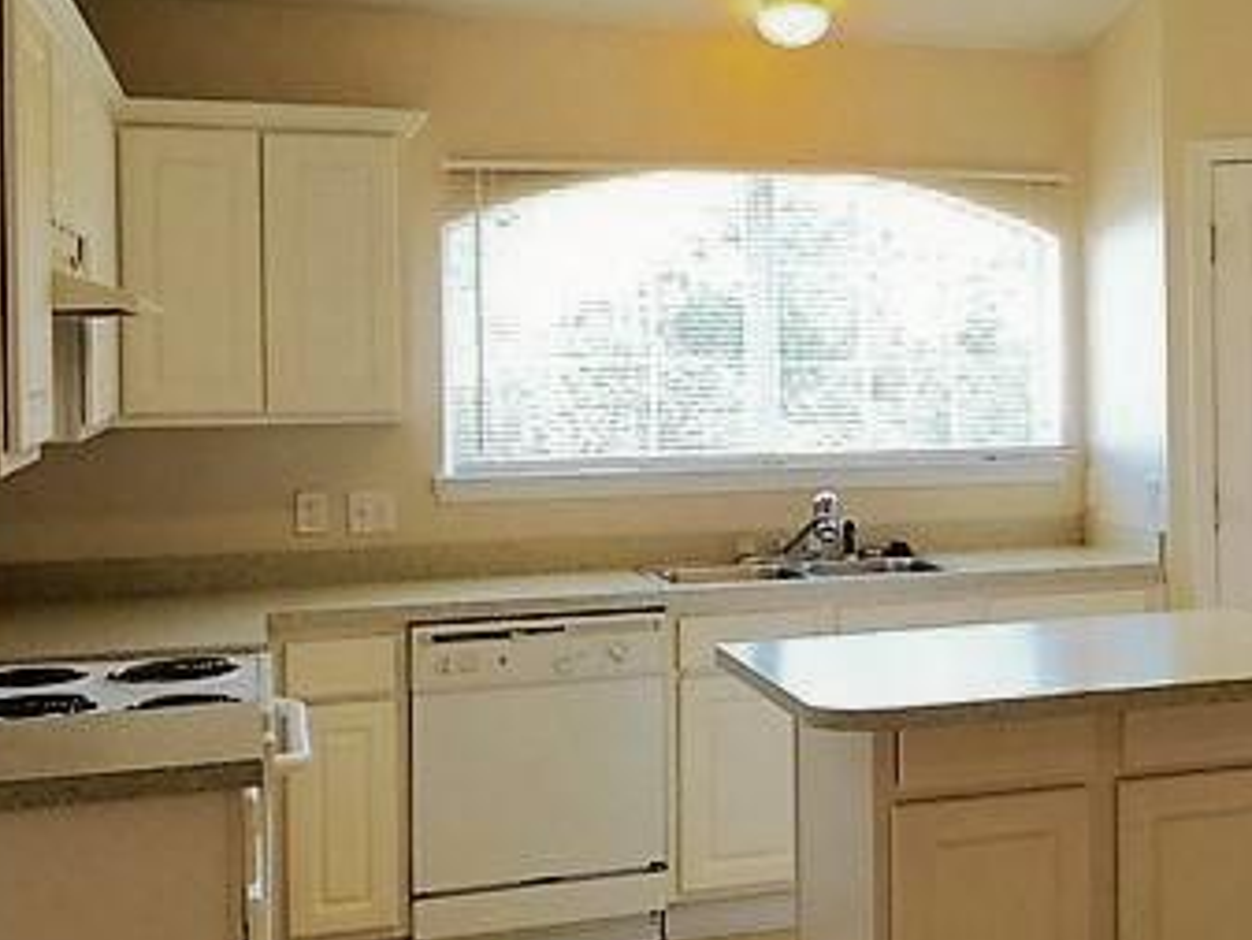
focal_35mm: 55
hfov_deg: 33.0
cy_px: 405
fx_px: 1990
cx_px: 1144
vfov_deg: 26.5
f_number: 2.2
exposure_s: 1/60
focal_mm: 4.15
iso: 25
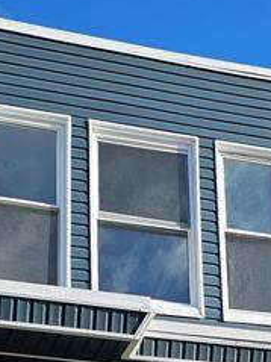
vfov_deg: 17.6
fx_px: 1087
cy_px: 480
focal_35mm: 104
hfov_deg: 14.1
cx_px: 244
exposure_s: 1/525
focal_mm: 6.3
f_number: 1.7
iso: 10
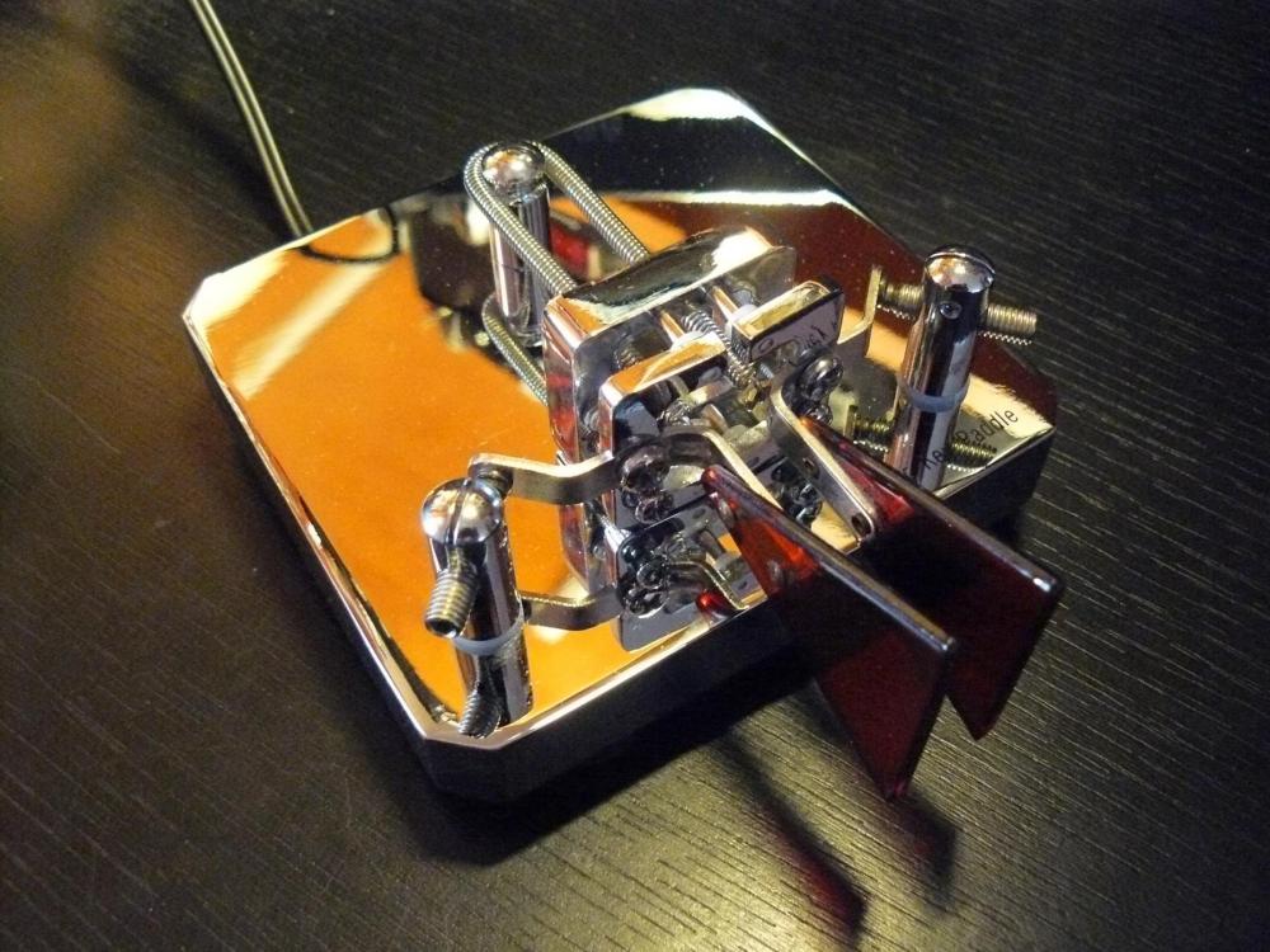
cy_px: 476
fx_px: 1321
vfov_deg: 39.7
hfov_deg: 51.4
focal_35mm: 36
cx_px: 635
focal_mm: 6
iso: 800
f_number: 2.8
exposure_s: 1/20
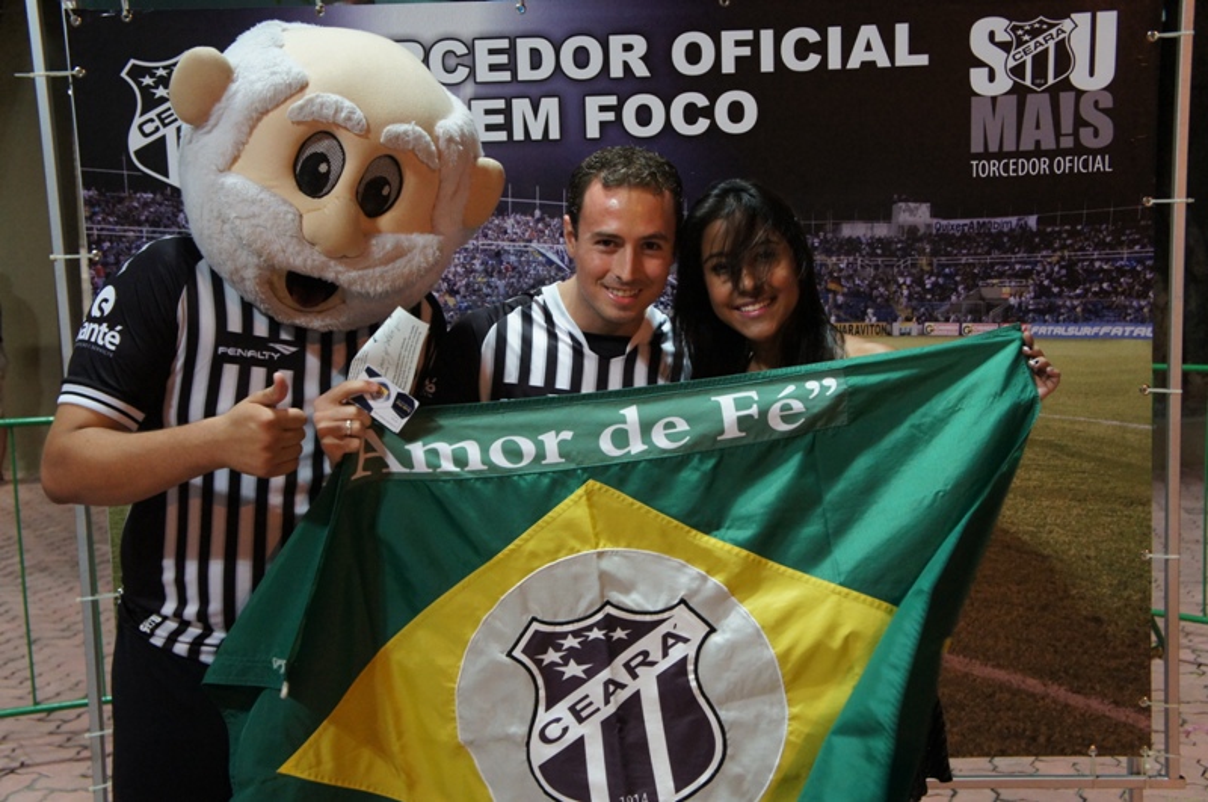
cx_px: 604
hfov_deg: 45.0
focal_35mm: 44
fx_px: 1458
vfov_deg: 30.8
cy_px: 401
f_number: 4
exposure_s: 1/40
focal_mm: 29
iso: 1600
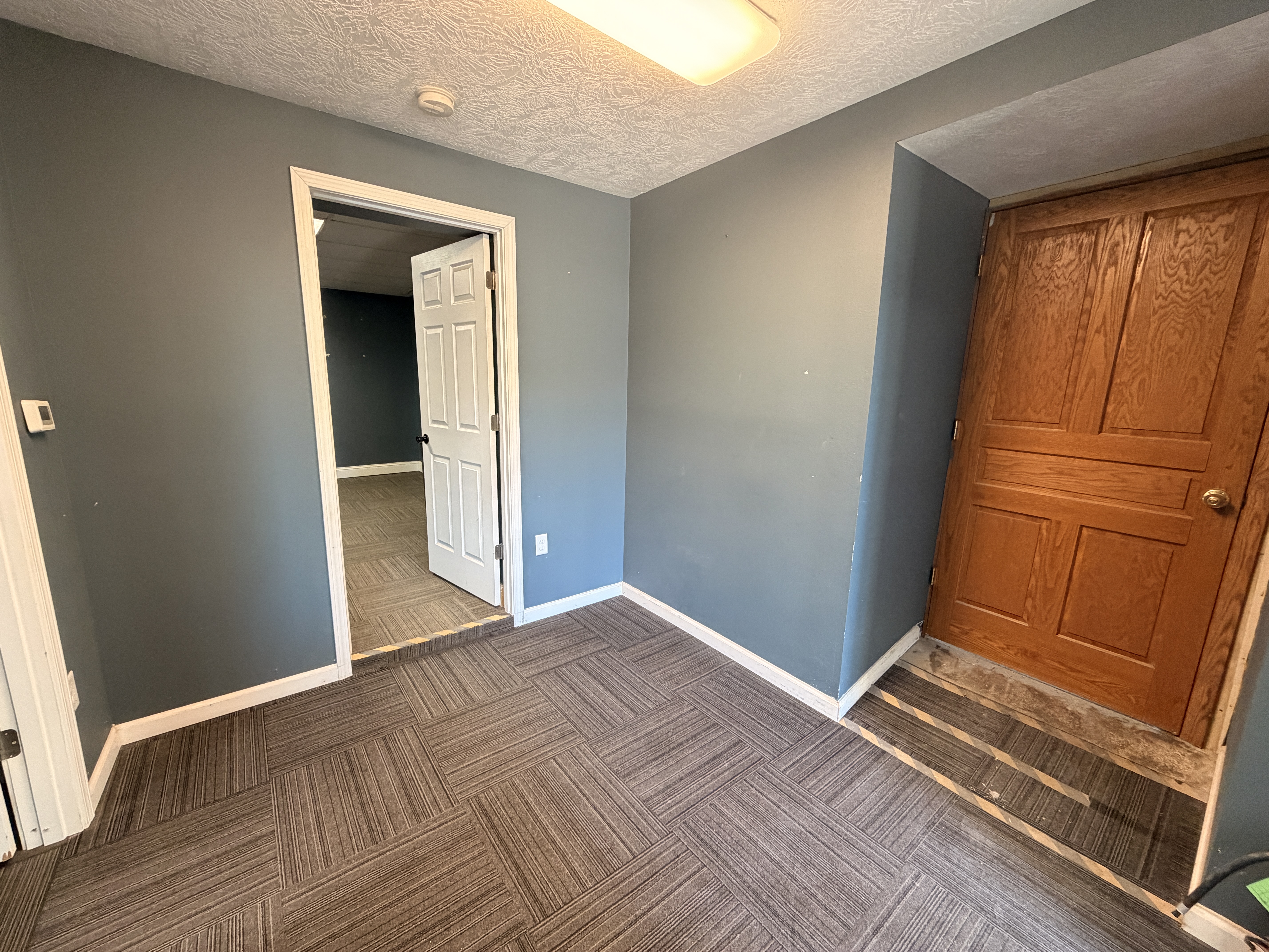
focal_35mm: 14
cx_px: 634
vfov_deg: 85.7
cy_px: 476
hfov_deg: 102.1
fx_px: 513
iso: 400
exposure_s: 1/60
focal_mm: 2.22
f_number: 2.2
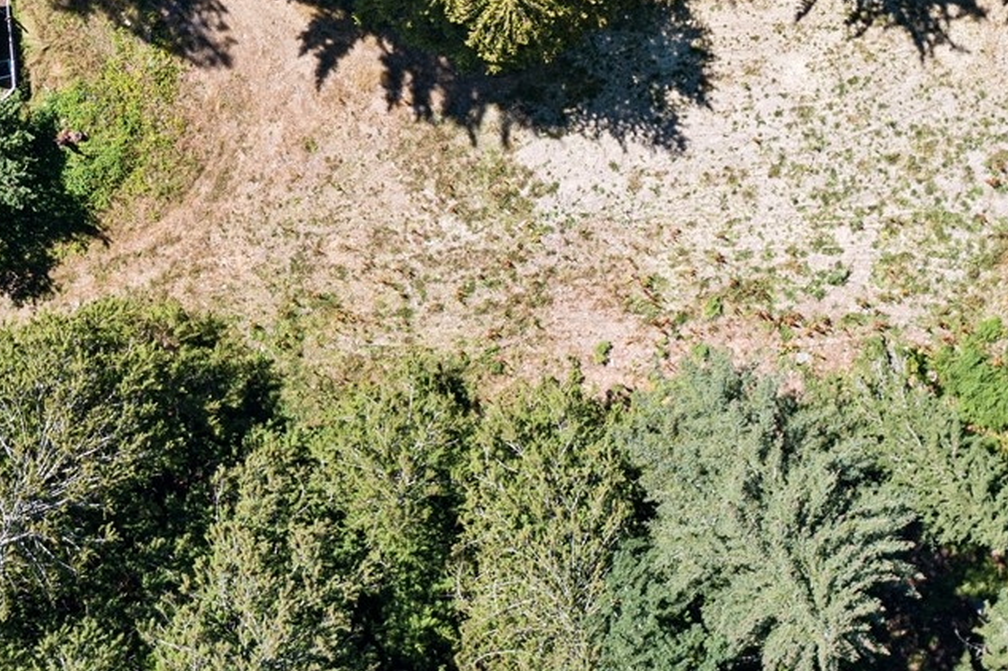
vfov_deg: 17.2
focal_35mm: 75
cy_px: -161
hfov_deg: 27.0
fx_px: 2099
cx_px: 409
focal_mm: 10.26
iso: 100
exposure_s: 1/40
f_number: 3.2
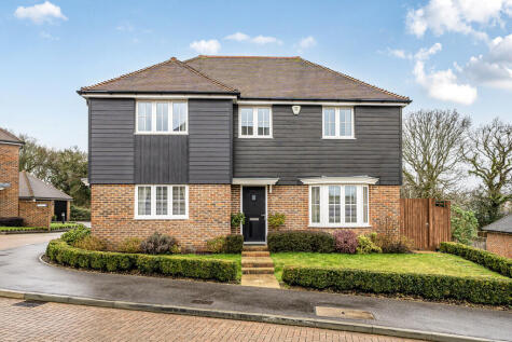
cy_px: 171
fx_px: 341
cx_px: 256
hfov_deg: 73.7
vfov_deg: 53.2
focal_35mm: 24
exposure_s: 1/125
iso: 400
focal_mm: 16
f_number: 8
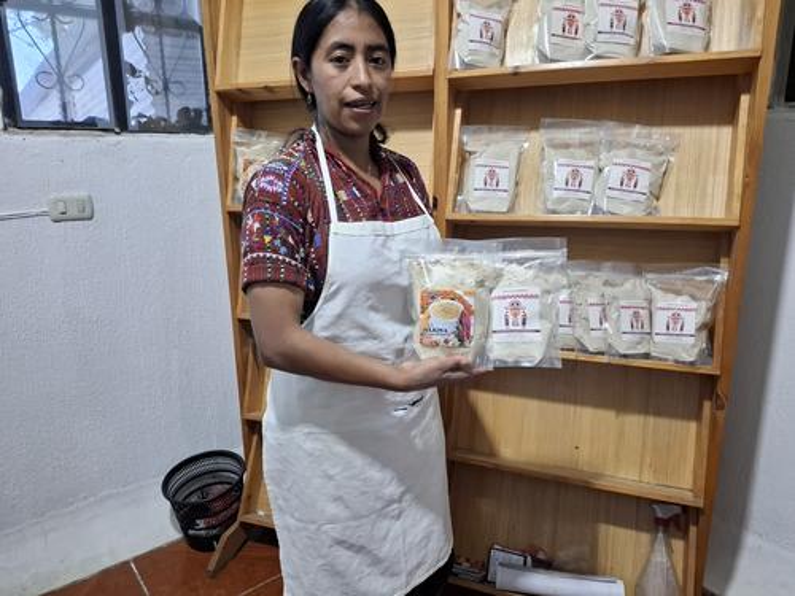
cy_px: 298
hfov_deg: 73.9
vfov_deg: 58.9
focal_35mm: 23
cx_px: 398
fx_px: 528
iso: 250
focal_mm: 5.54
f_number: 1.8
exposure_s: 1/40
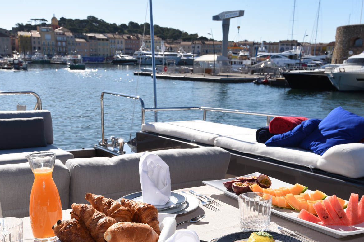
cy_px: 162
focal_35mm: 43
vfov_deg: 31.0
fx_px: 435
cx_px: 176
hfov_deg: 45.4
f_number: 11
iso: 100
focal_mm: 32
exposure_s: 1/160
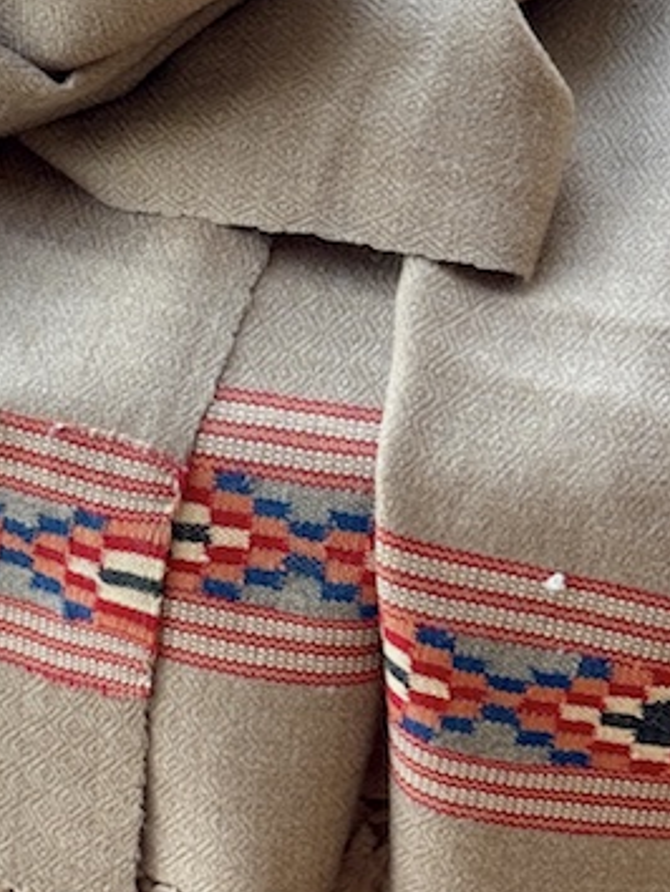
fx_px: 3480
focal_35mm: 135
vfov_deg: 14.6
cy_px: 239
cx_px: 241
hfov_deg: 11.0
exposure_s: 1/73
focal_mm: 6.76
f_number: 1.78
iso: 100
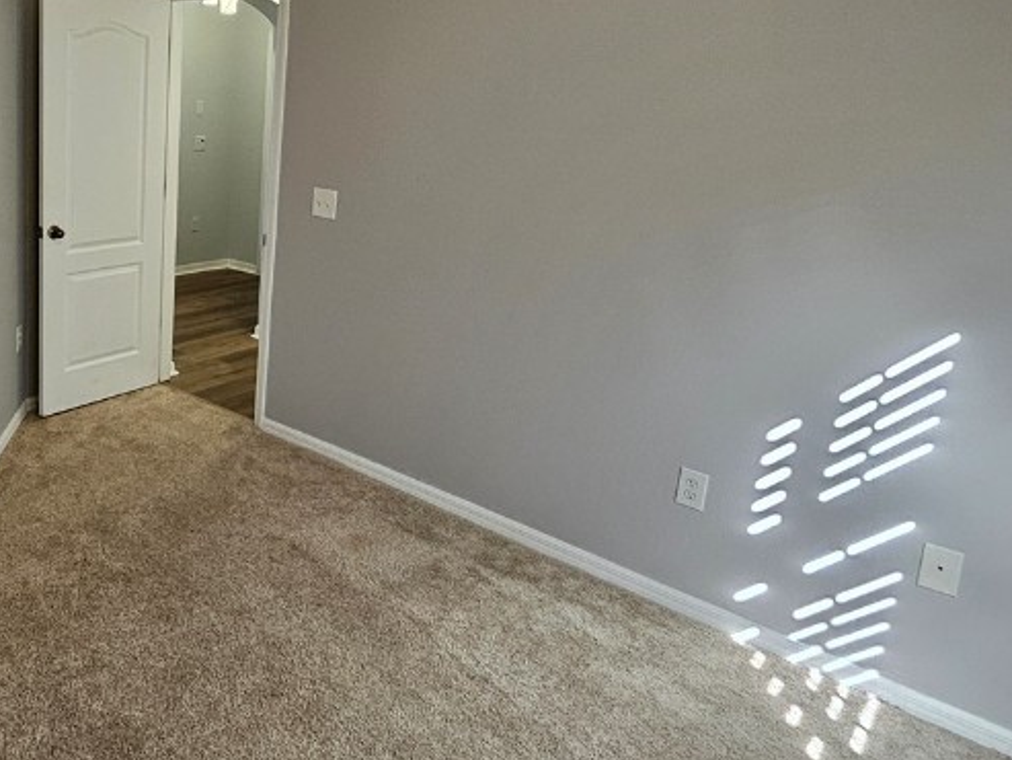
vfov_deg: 50.7
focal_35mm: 27
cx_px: 177
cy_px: 275
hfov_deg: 59.2
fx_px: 790
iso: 160
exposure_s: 1/60
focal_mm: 1.7
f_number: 2.2
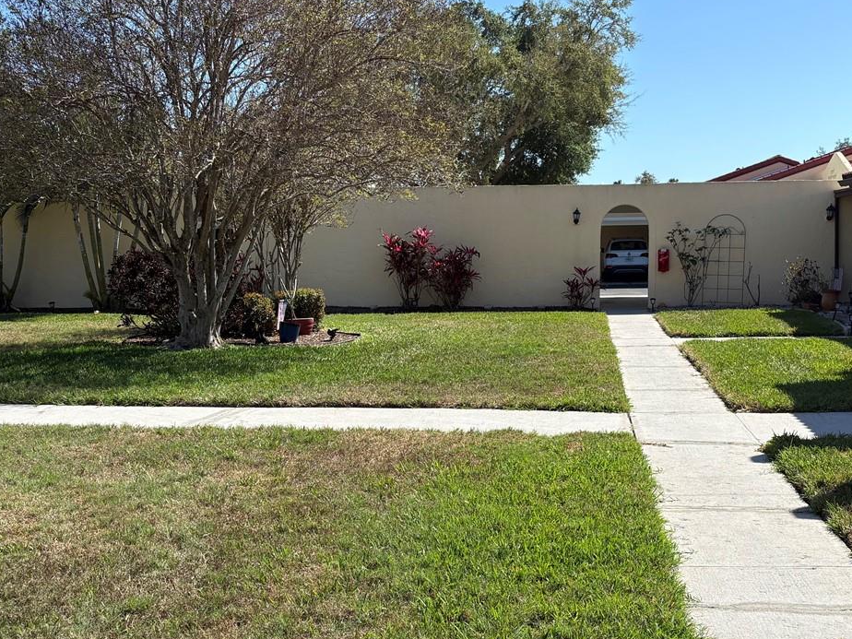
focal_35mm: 45
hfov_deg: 42.0
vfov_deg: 32.1
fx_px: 1108
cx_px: 465
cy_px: 364
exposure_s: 1/2865
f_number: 1.6
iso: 50
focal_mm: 5.96
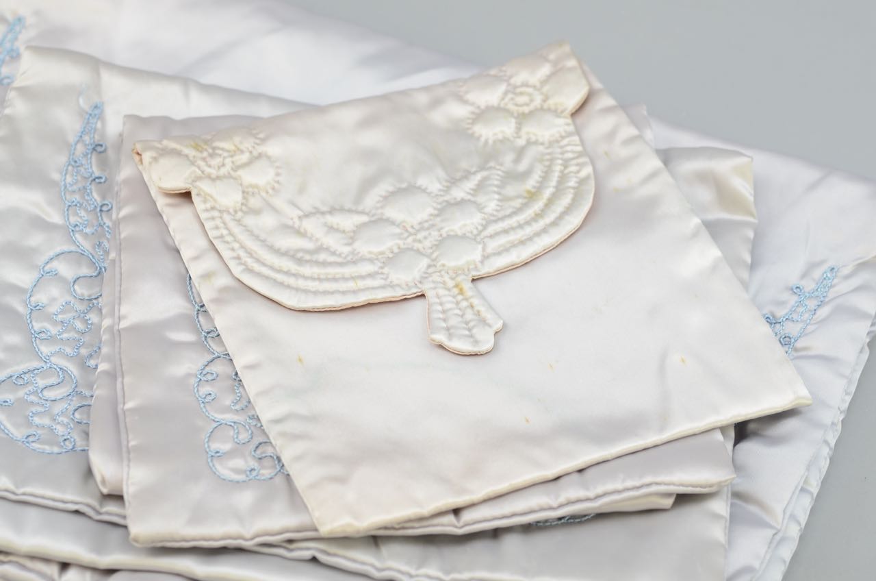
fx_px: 2186
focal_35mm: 90
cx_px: 438
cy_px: 290
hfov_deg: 22.7
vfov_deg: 15.1
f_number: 5.6
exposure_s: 1/125
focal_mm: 60
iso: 500
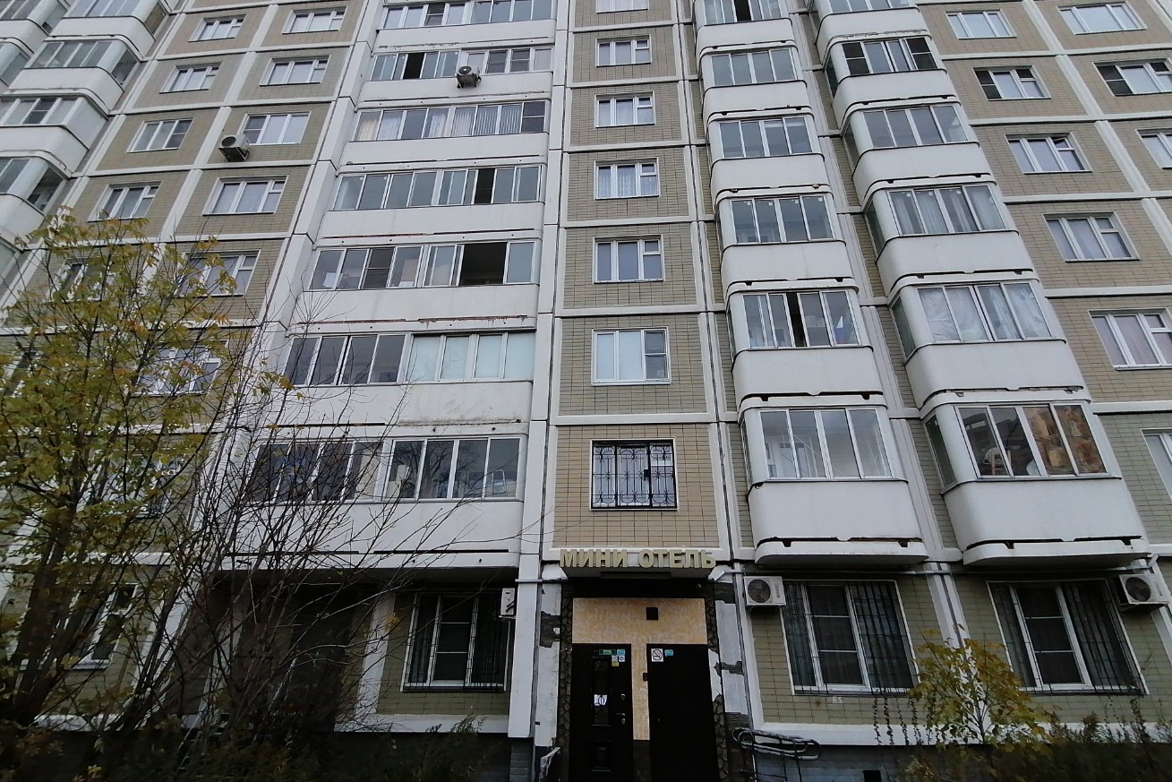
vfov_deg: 67.3
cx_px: 596
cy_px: 367
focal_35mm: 18
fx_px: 586
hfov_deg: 90.0
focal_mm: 1.78
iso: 50
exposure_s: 1/100
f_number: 2.4
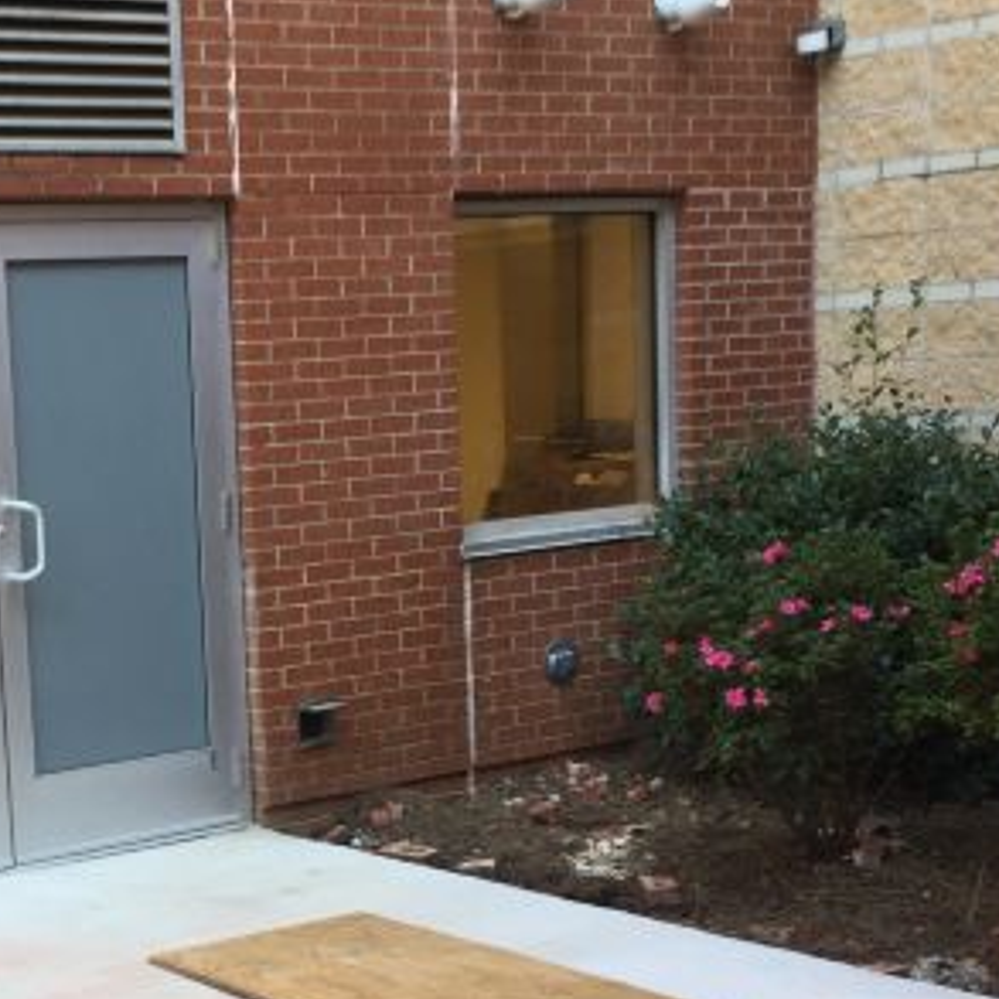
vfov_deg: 24.3
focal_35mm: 70
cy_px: 788
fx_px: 2286
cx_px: 109
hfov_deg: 24.0
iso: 40
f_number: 2.2
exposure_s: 1/60
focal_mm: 4.15
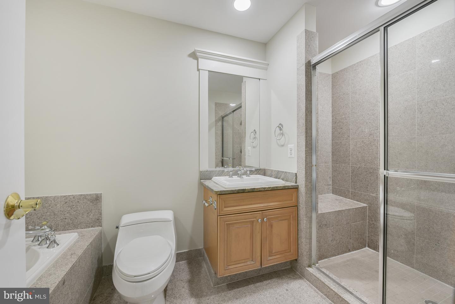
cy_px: 152
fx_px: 177
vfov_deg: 81.2
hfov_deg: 104.2
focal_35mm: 14
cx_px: 228
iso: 200
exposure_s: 1/4
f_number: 8
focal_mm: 14
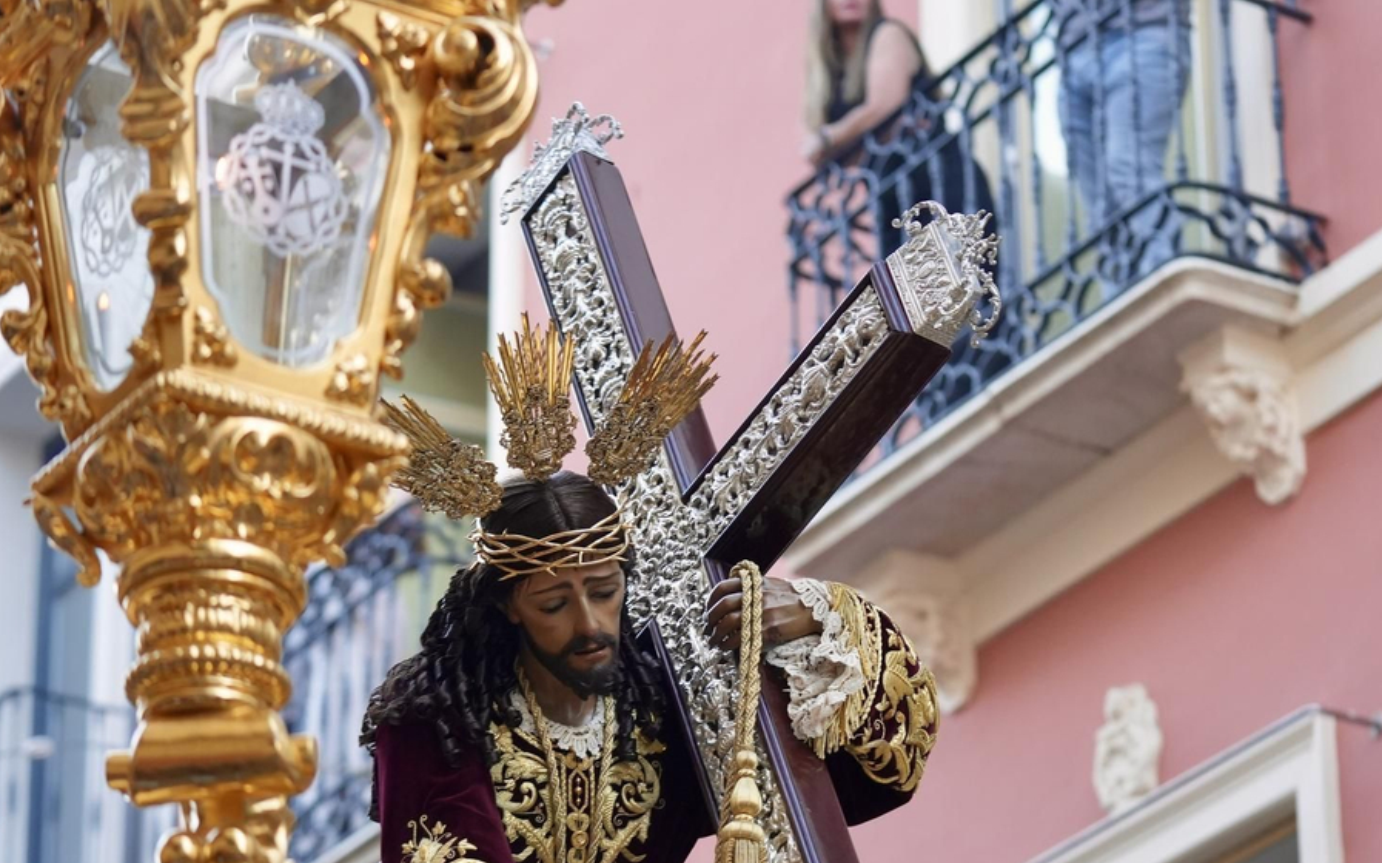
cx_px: 723
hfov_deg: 14.9
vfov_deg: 9.4
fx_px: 5271
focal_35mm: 140
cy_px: 485
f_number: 2.8
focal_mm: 77
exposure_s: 1/200
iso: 1000
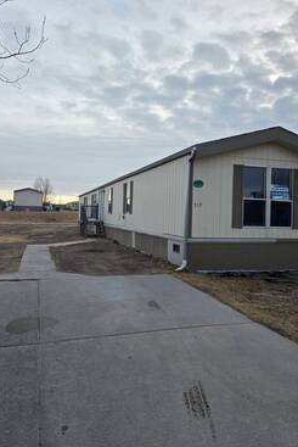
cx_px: 124
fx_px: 310
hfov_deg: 51.1
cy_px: 214
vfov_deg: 71.5
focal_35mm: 25
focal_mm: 6.3
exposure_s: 1/359
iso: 40
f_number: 1.7
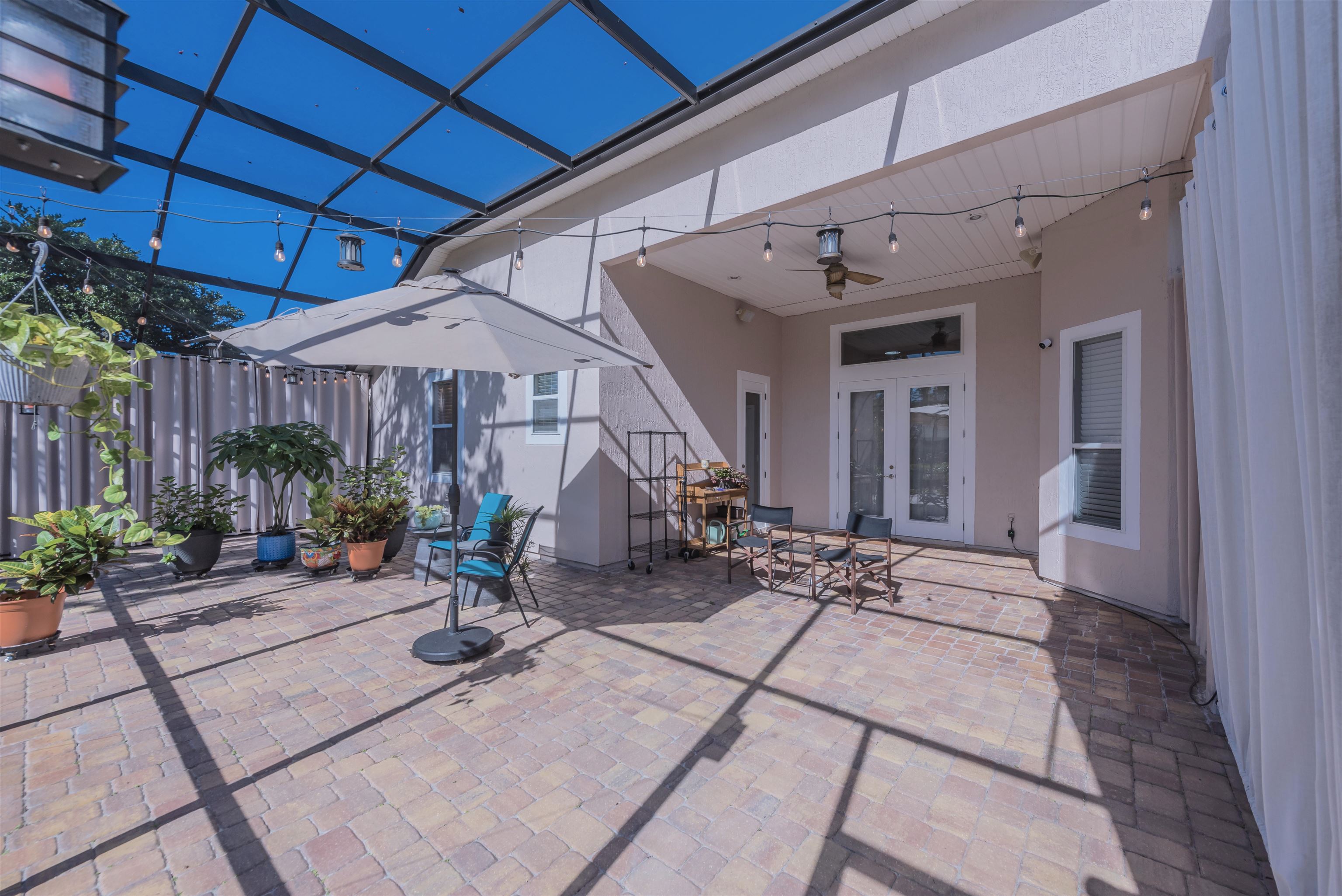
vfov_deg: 81.2
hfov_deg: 104.2
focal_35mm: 14
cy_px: 448
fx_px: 522
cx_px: 671
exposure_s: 1/200
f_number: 8
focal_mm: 14
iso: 100
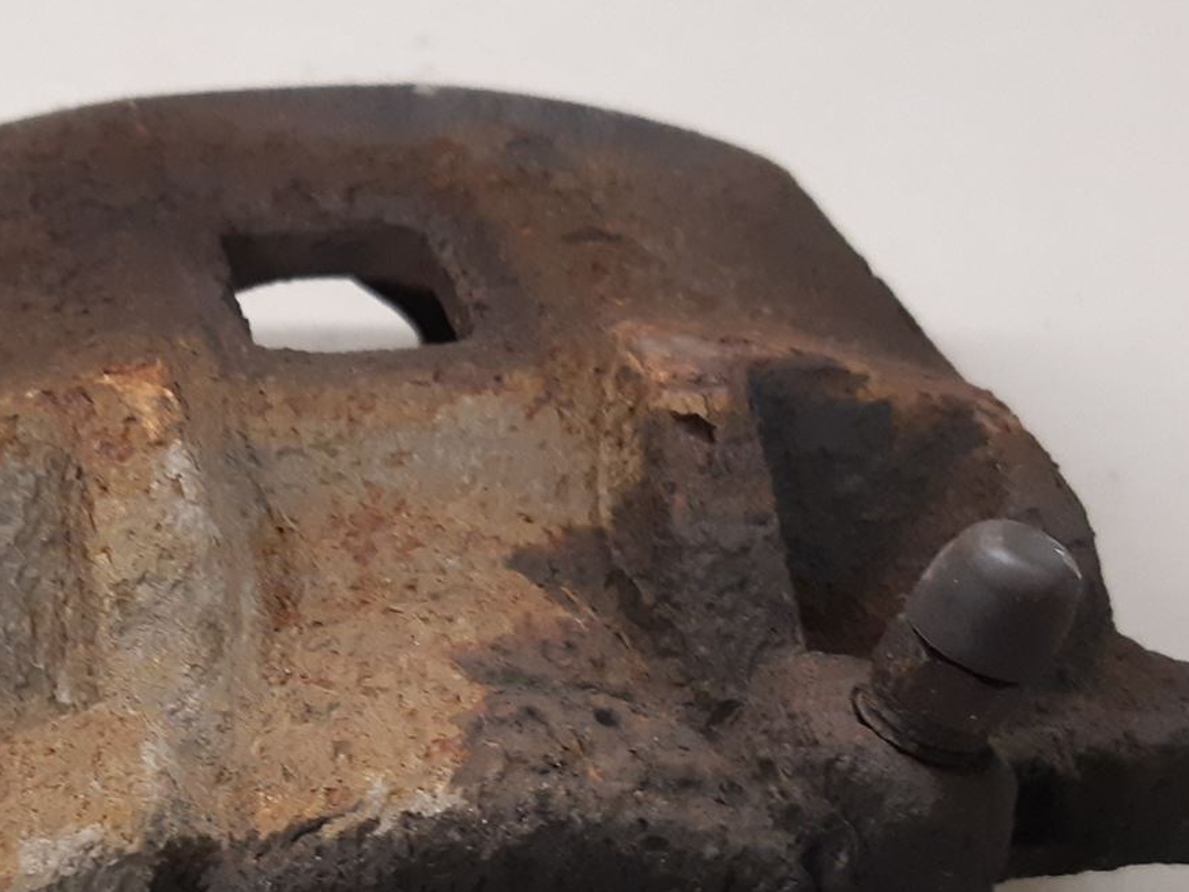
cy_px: 700
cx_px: 223
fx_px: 2096
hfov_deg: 30.8
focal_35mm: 61
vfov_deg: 23.7
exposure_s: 1/50
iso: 250
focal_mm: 3.93
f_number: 1.7
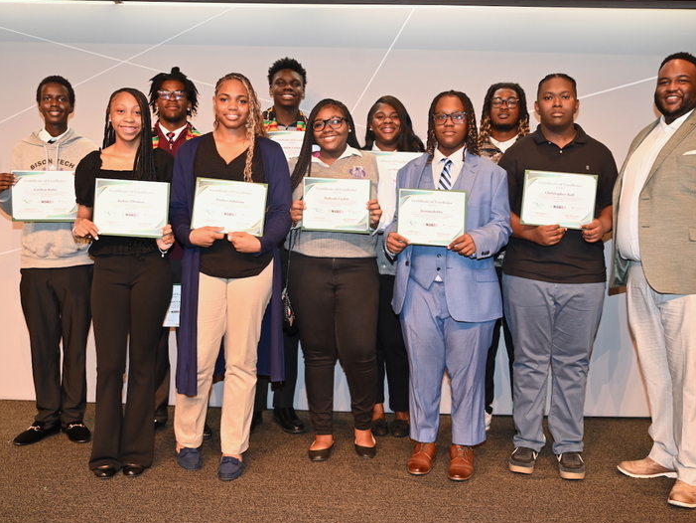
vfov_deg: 41.2
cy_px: 261
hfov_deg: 53.1
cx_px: 379
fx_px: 695
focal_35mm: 35
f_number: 4
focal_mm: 31.5
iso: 2000
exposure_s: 1/60
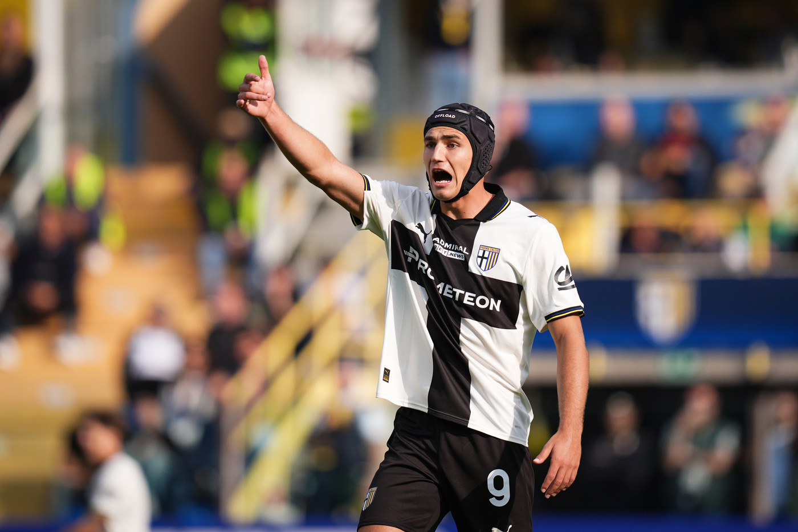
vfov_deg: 3.4
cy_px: 266
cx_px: 399
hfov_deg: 5.2
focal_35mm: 400
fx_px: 8865
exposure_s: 1/4000
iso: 320
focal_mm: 400
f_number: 3.2
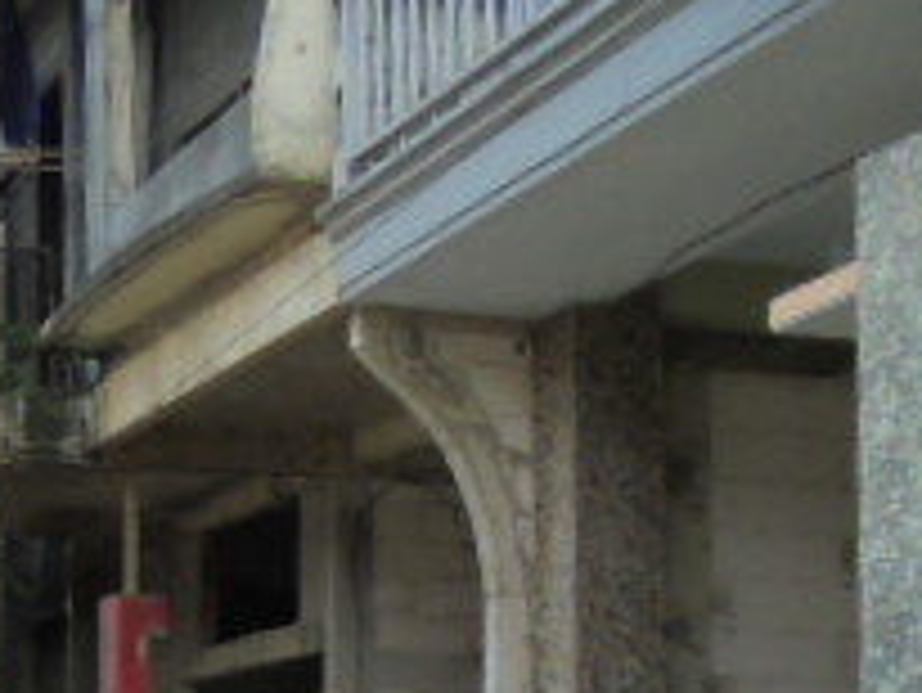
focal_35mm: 81
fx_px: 2159
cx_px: -414
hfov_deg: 20.9
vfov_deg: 17.3
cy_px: 860
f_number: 3.5
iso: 100
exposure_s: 1/400
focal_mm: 4.6
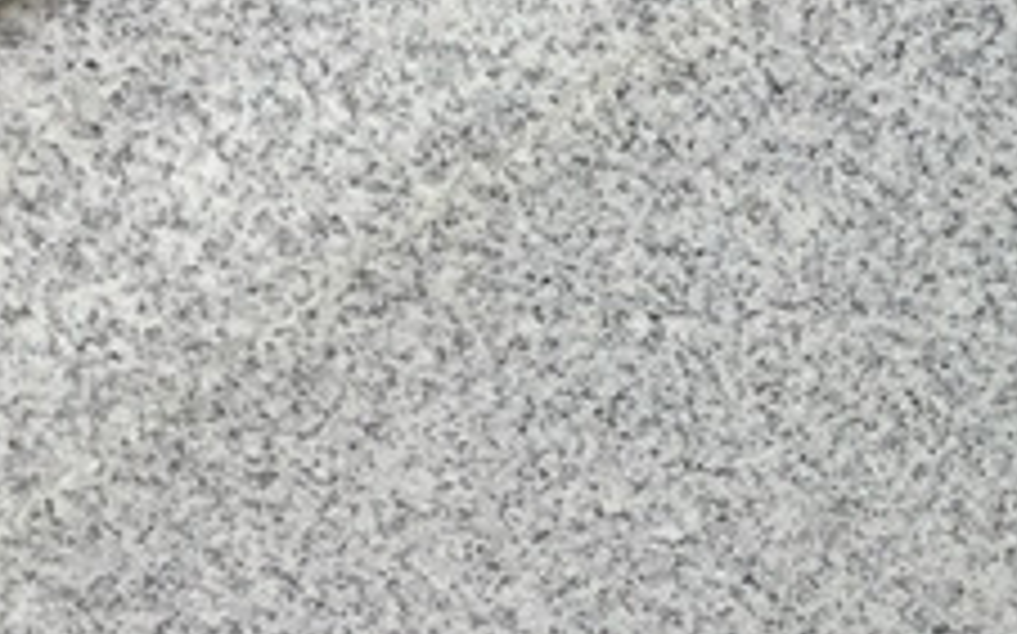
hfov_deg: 13.8
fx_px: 3629
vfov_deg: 10.0
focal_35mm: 131
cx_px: 1976
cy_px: 492
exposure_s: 1/375
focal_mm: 3.3
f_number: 2.4
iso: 25
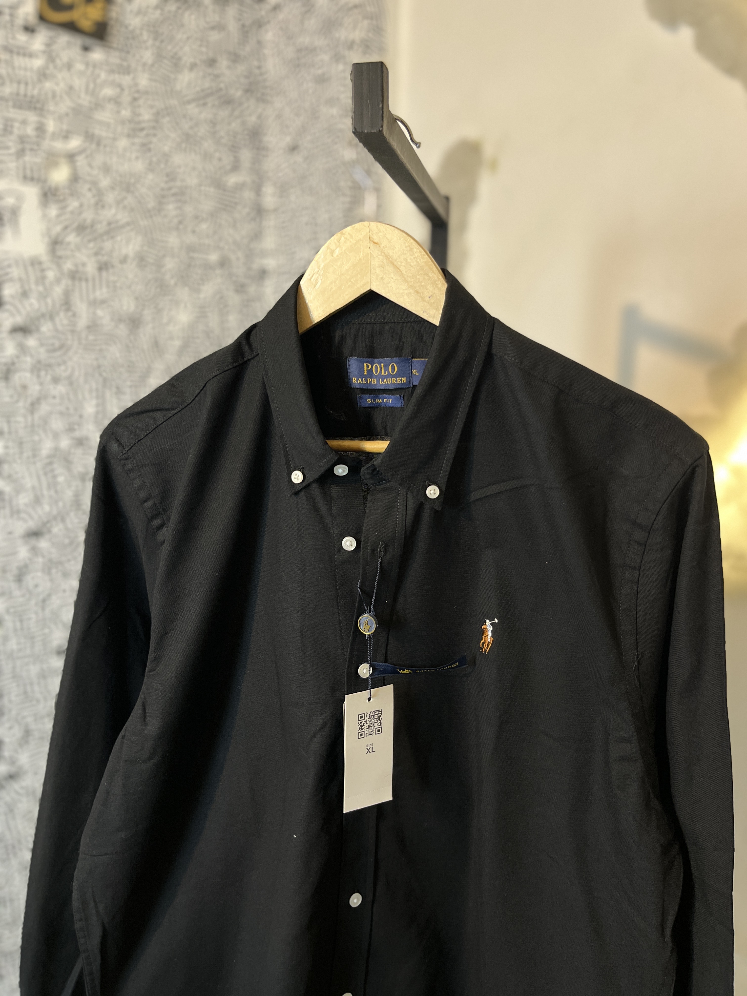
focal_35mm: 26
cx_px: 374
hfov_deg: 53.1
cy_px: 498
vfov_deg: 67.3
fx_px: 748
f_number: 1.6
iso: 320
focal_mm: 5.1
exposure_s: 1/50
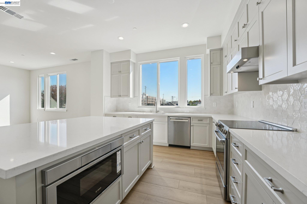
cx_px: 154
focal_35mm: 14
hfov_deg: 104.3
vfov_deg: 81.2
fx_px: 119
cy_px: 102
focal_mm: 14
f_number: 8
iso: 640
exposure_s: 1/200
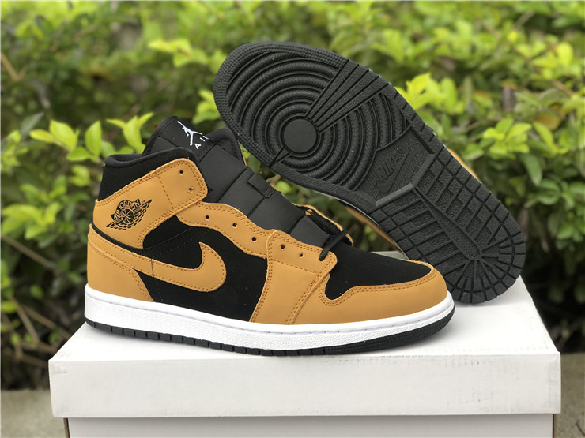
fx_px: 879
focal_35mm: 52
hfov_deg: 36.8
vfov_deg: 28.0
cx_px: 292
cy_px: 219
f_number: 2.4
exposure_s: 1/60
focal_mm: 6
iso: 40
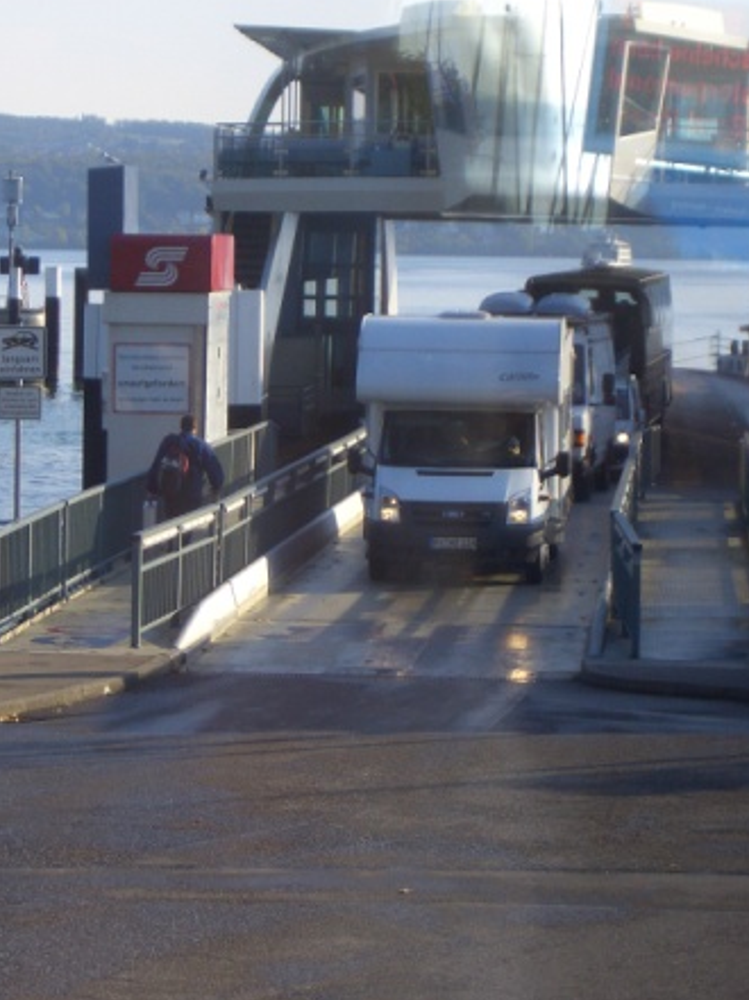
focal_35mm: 143
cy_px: 463
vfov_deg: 13.8
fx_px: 4132
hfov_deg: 10.4
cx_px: 472
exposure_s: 1/80
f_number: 4.8
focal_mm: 17.4
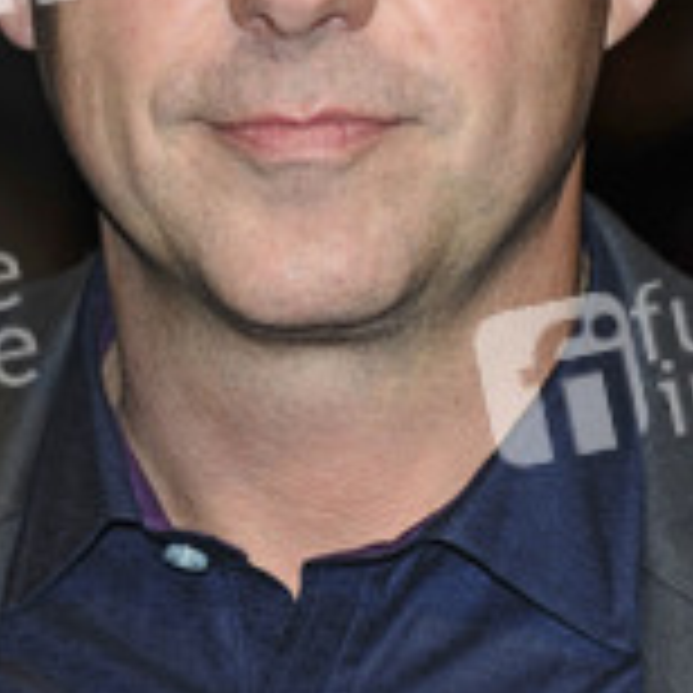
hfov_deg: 4.4
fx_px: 8992
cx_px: 299
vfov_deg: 4.4
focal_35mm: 397
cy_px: 135
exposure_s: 1/200
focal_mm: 120
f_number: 4.5
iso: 320
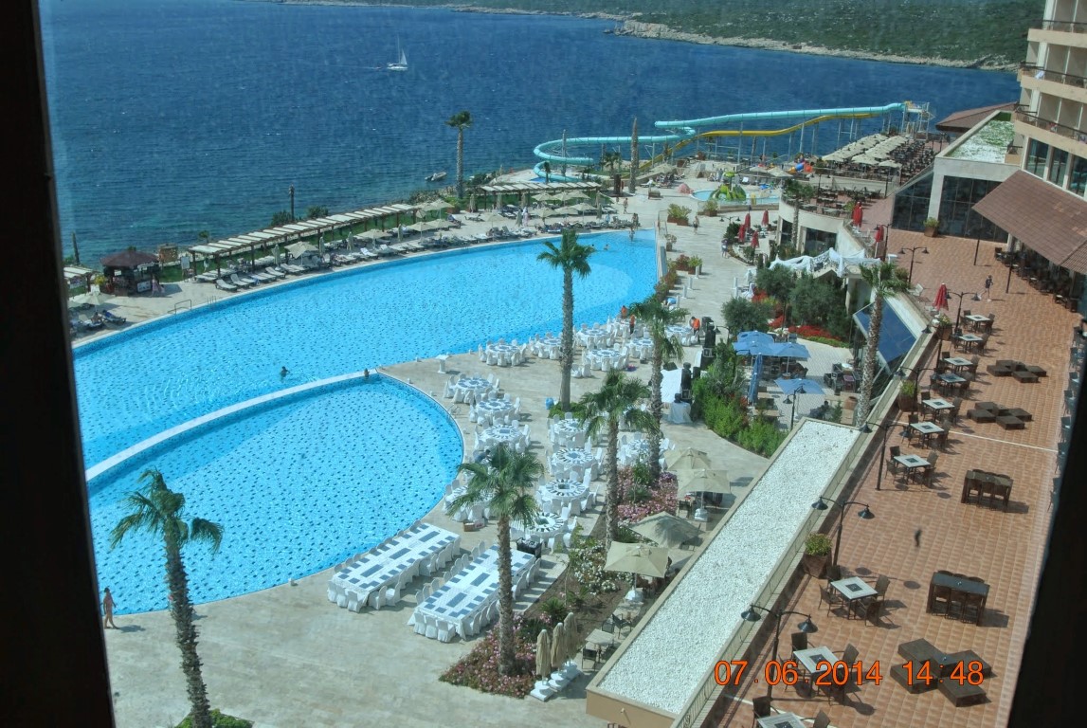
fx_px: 1088
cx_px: 544
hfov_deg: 53.1
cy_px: 364
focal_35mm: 36
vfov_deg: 37.0
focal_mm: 24
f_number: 6.3
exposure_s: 1/160
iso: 100
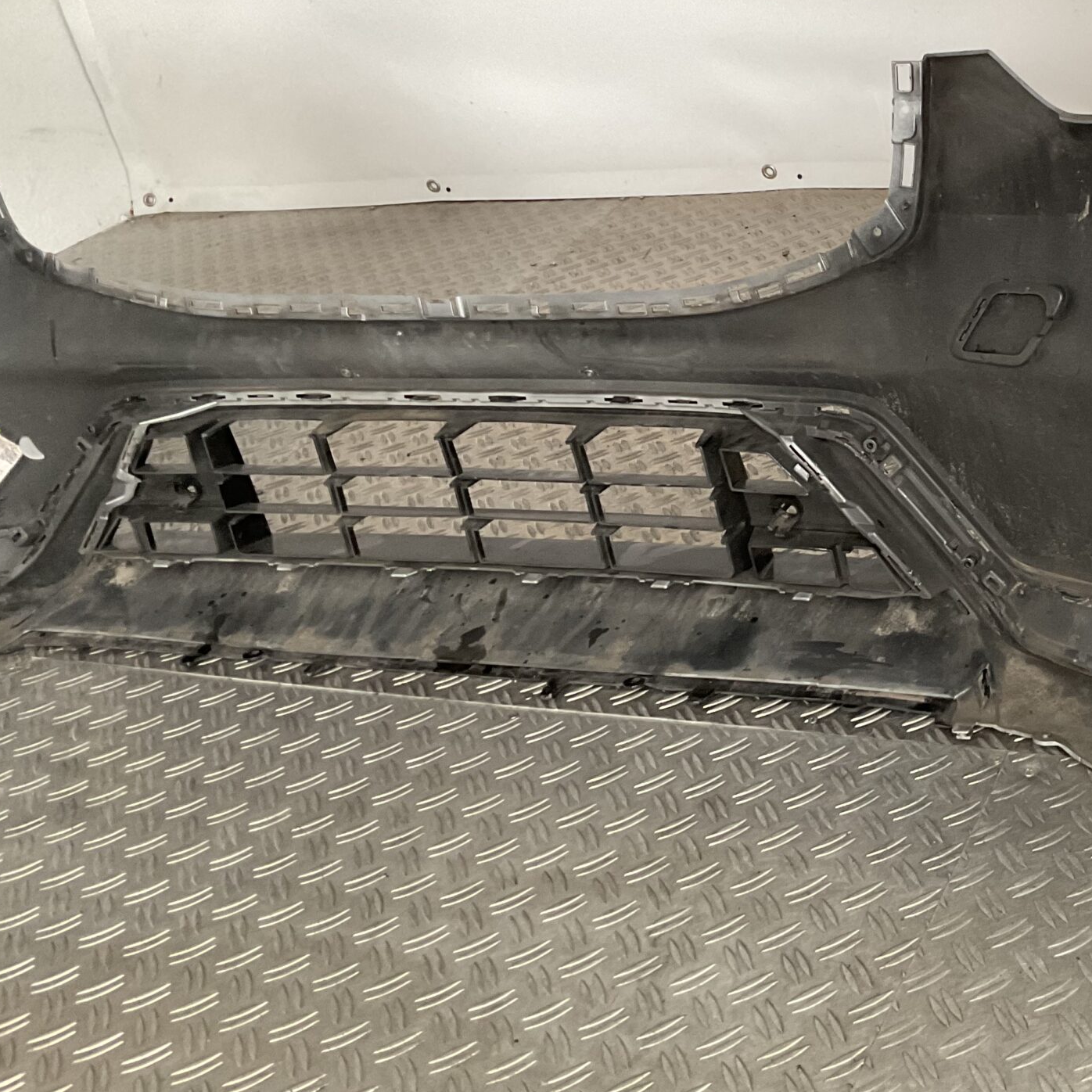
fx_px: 1677
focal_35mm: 47
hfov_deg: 34.0
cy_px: 368
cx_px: 990
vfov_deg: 35.7
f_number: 1.8
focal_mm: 3
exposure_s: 1/50
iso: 100
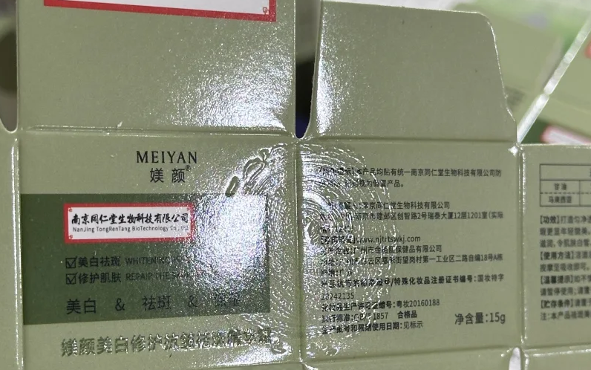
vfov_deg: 14.2
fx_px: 1482
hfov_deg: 22.5
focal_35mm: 92
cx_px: 314
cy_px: 224
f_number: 1.78
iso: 80
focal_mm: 6.86
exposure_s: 1/50
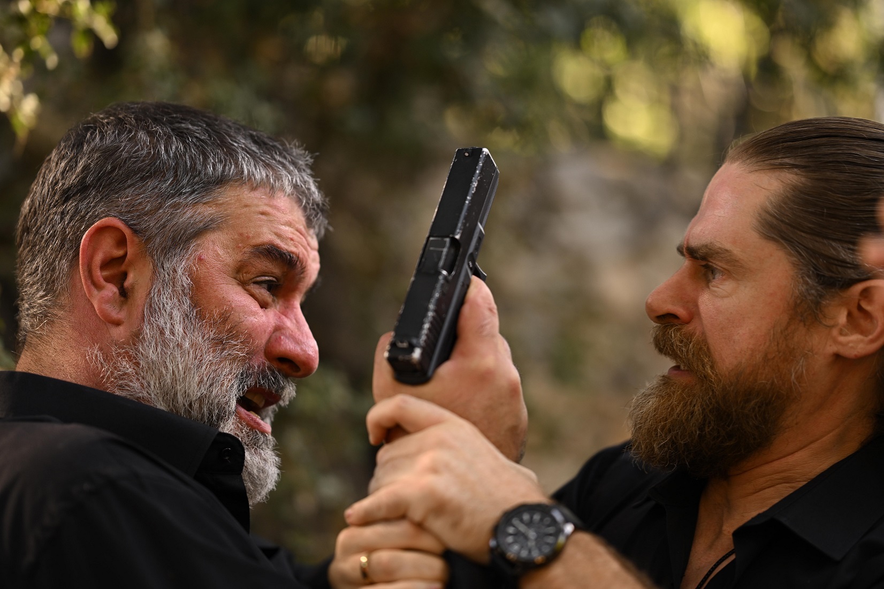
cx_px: 442
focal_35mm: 85
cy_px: 294
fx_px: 2087
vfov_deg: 16.1
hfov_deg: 23.9
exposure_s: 1/200
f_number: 1.8
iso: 100
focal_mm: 85
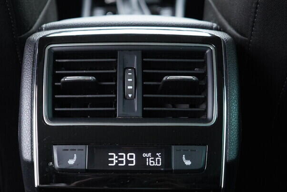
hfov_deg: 32.8
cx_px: 115
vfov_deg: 22.3
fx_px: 486
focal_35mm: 61
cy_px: 112
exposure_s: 1/40
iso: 640
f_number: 2.8
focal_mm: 24
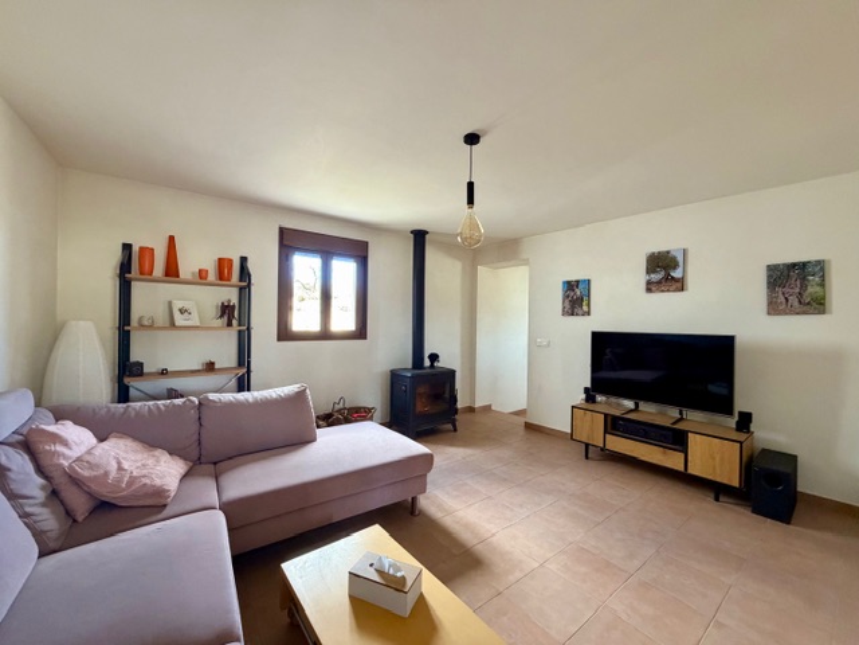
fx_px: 347
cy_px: 322
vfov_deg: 85.7
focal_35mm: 14
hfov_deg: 102.1
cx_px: 430
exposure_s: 1/60
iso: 500
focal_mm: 2.22
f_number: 2.2
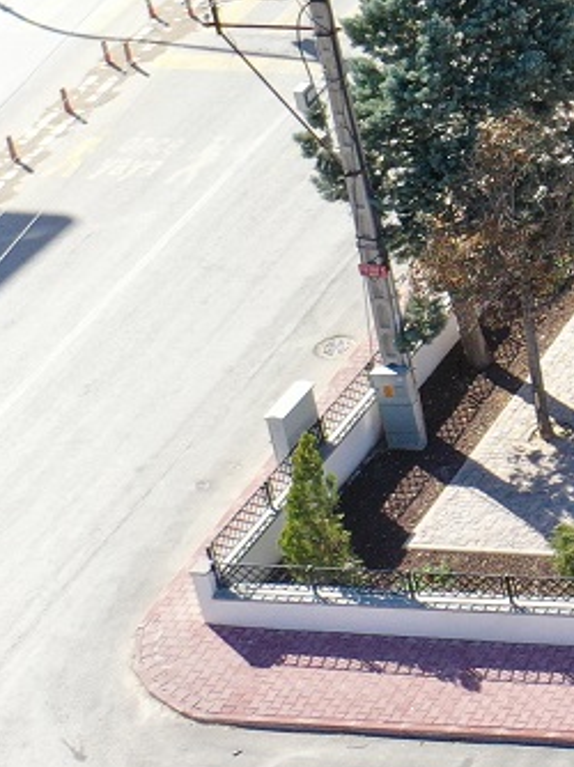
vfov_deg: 15.5
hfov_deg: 9.8
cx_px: 1637
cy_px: -218
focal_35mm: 121
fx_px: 2679
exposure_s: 1/50
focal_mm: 10.26
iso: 100
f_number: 3.5
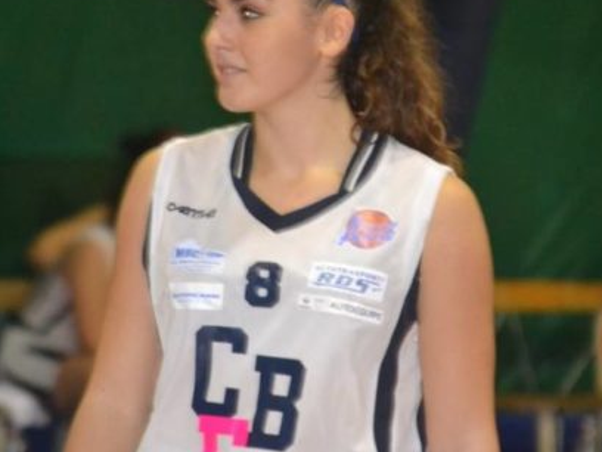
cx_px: 276
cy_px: 182
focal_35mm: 431
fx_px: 7492
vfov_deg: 3.5
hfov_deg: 4.6
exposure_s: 1/60
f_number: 5.3
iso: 3200
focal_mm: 175
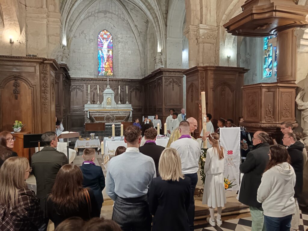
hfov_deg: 65.3
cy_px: 116
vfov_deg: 51.4
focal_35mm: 27
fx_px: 240
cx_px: 154
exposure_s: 1/25
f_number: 1.9
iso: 1248
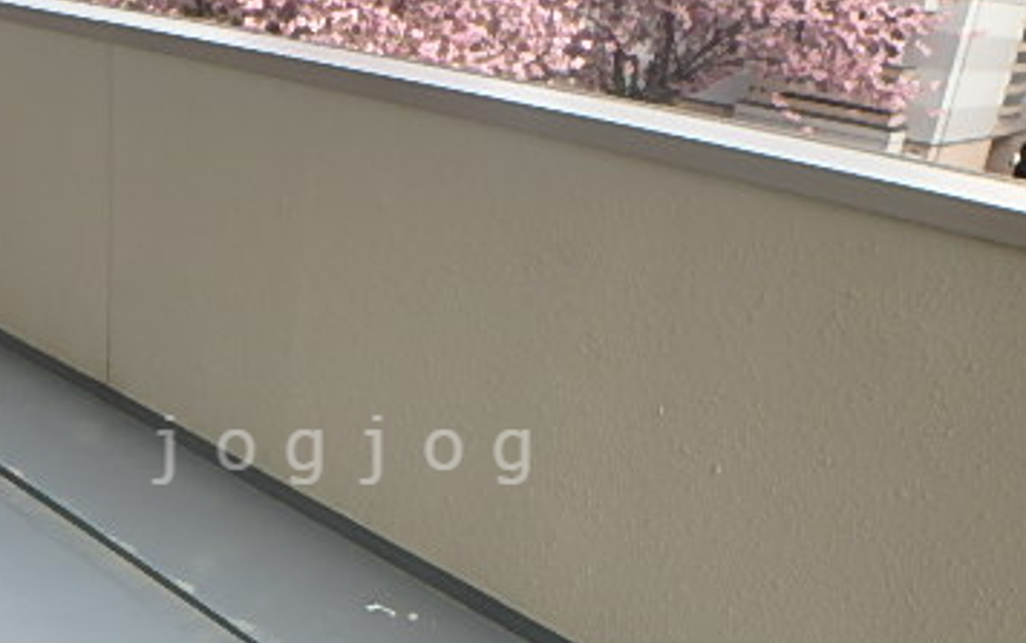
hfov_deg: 48.5
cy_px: 450
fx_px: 1119
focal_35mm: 40
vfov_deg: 31.7
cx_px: 349
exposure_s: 1/250
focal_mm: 3.7
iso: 125
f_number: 3.5
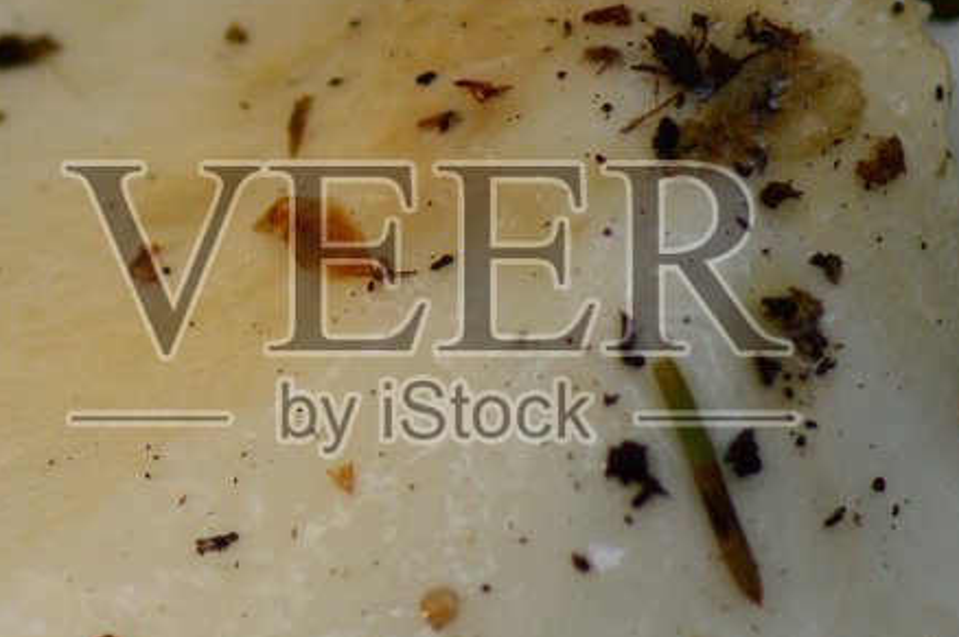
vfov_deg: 2.4
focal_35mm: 576
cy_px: 311
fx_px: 15322
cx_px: 431
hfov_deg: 3.6
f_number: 3.5
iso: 100
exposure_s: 1/80
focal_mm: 105
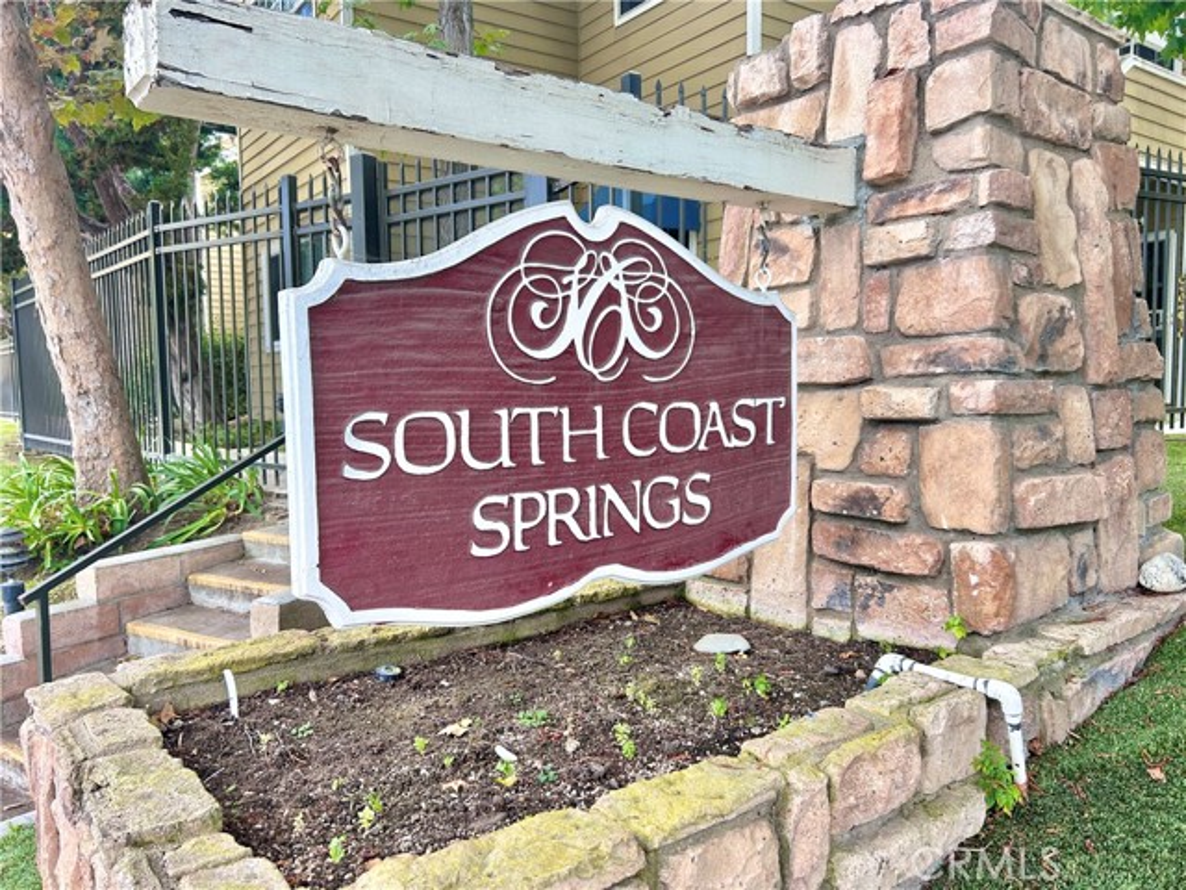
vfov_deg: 53.1
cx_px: 593
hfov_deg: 67.3
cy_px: 445
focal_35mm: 26
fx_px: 891
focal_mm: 5.7
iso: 50
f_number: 1.5
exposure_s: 1/531
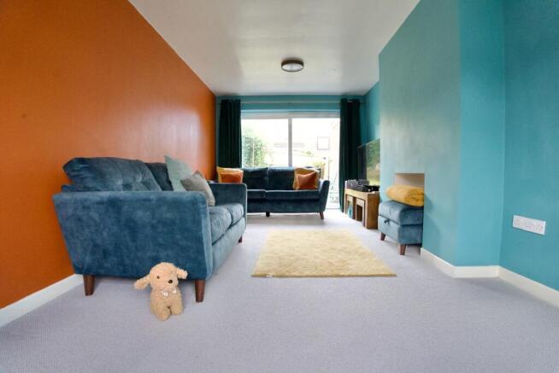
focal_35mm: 16
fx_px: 249
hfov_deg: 96.7
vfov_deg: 73.8
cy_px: 186
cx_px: 280
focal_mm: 16
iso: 5000
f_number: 8
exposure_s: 1/160
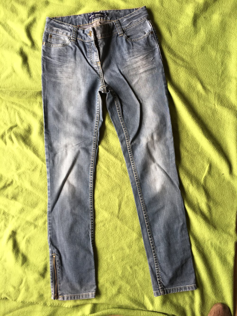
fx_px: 265
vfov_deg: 61.7
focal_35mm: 29
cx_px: 118
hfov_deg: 48.2
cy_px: 158
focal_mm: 4.15
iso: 32
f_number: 2.2
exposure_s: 1/50
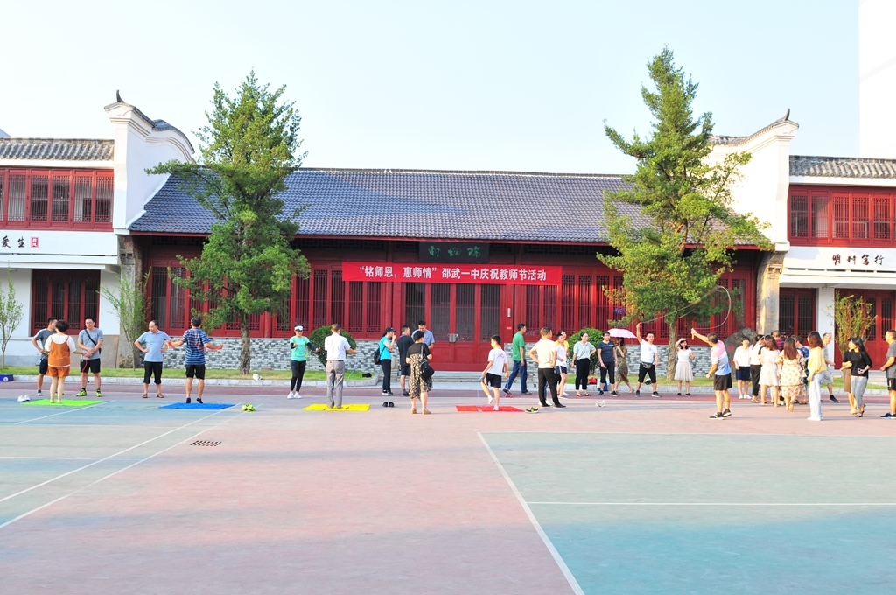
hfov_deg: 53.2
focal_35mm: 36
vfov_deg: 36.8
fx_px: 895
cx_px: 448
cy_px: 298
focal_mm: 24
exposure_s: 1/125
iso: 200
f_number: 5.6
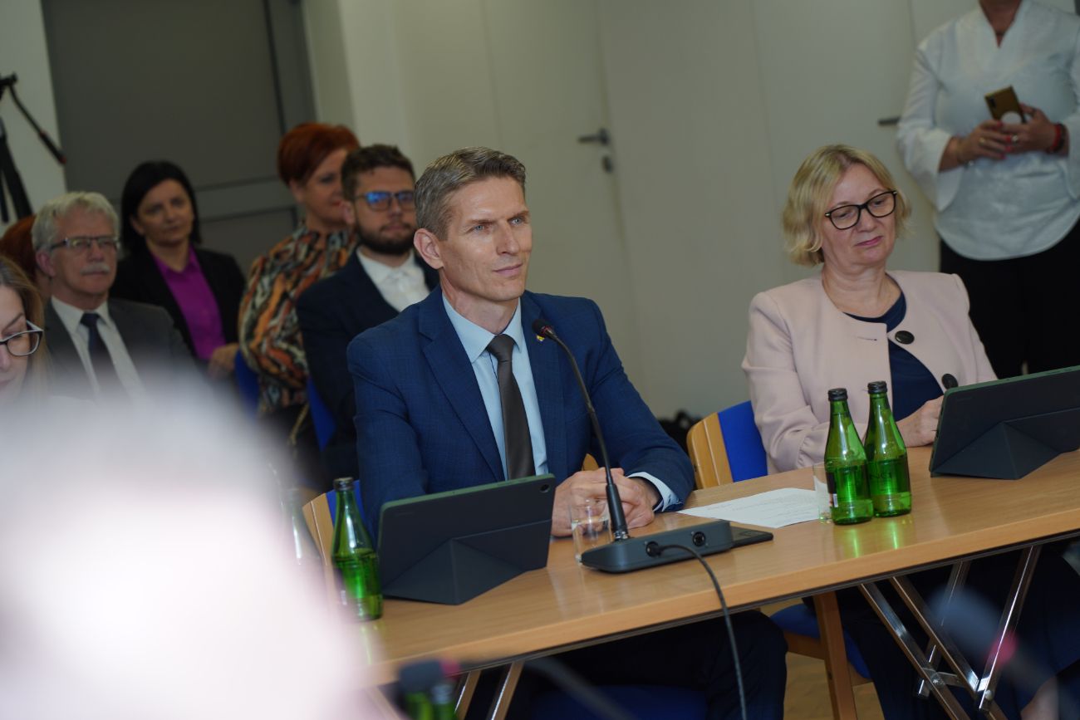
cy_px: 360
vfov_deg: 13.0
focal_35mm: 105
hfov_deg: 19.5
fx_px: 3150
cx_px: 540
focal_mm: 105
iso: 200
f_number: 4
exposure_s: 1/100
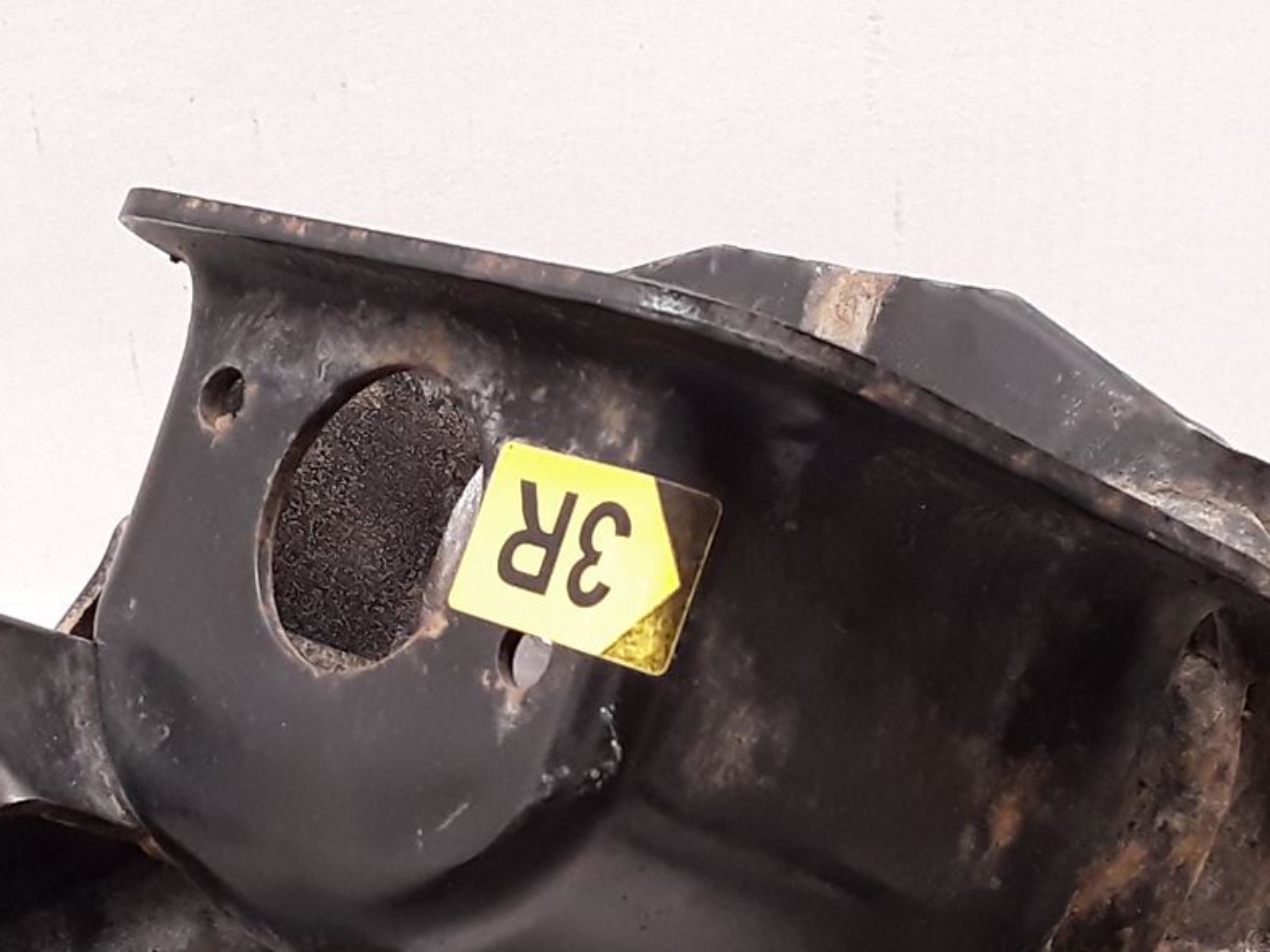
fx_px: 2677
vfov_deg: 19.9
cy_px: 810
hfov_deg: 26.7
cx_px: 603
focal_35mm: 73
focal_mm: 2.91
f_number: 1.9
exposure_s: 1/50
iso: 80
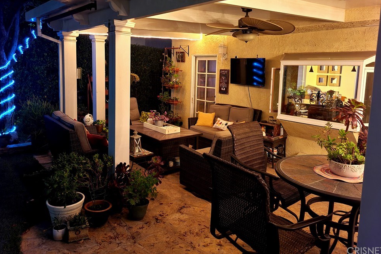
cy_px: 106
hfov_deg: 65.5
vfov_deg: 46.2
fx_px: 296
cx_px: 186
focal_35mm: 28
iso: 1000
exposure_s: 1/8
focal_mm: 5.4
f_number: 1.8
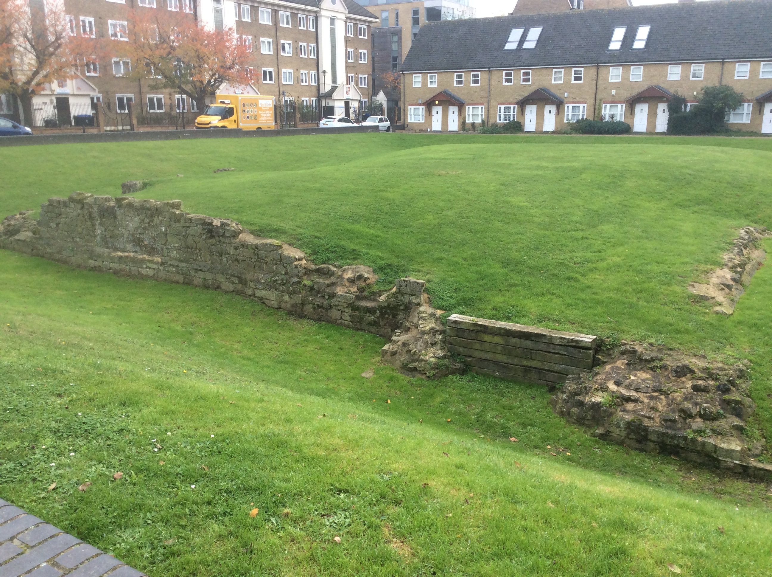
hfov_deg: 56.9
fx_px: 713
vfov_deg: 44.1
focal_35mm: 32
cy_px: 288
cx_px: 386
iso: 32
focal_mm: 3.3
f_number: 2.4
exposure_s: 1/184
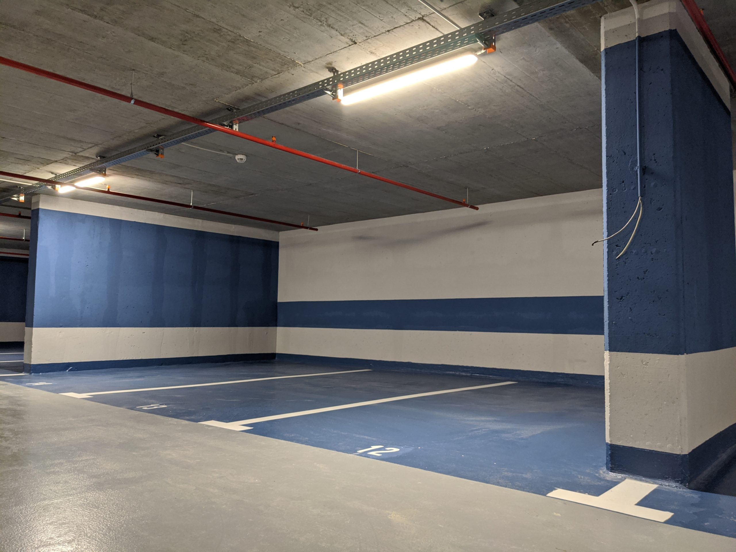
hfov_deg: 65.3
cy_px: 276
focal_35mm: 27
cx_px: 368
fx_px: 574
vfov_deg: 51.4
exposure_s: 1/33.3
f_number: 1.73
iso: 141
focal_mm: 4.38
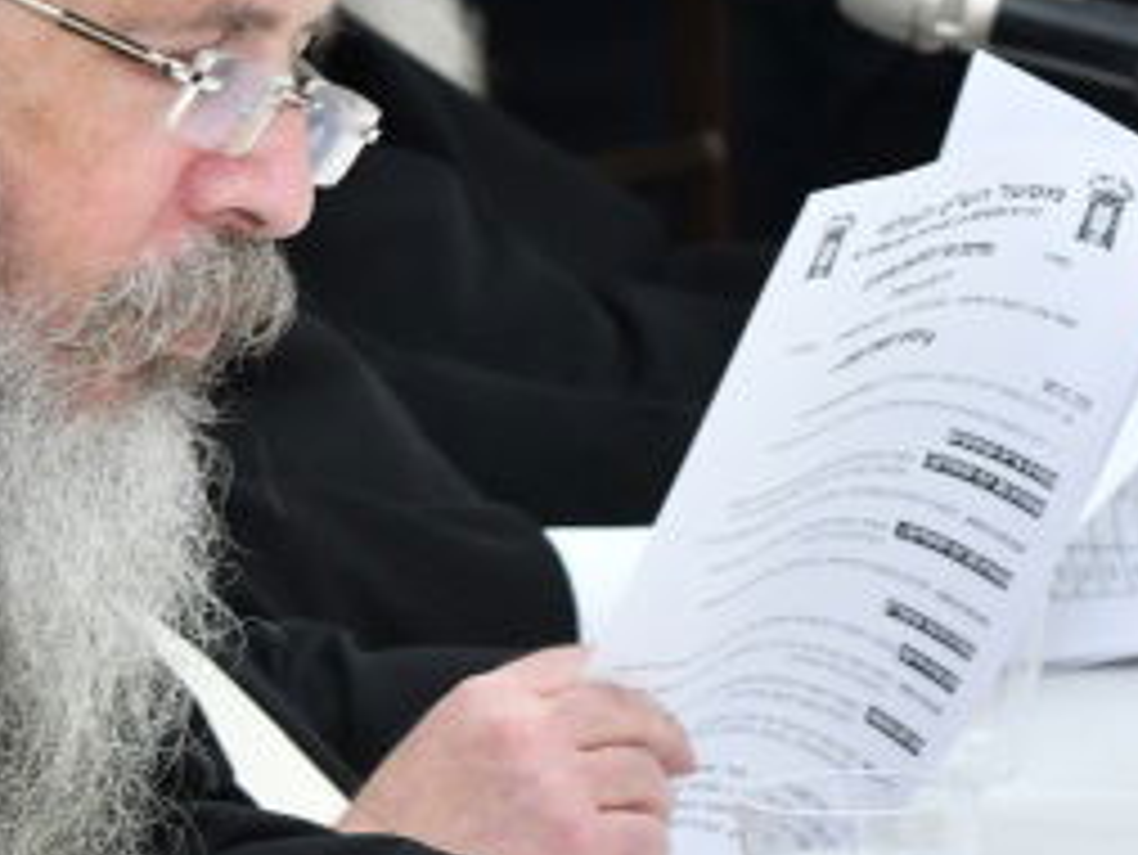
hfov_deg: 7.7
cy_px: 317
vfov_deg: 5.8
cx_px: 252
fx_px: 8453
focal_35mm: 257
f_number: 5.6
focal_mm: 66
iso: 800
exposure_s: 1/100
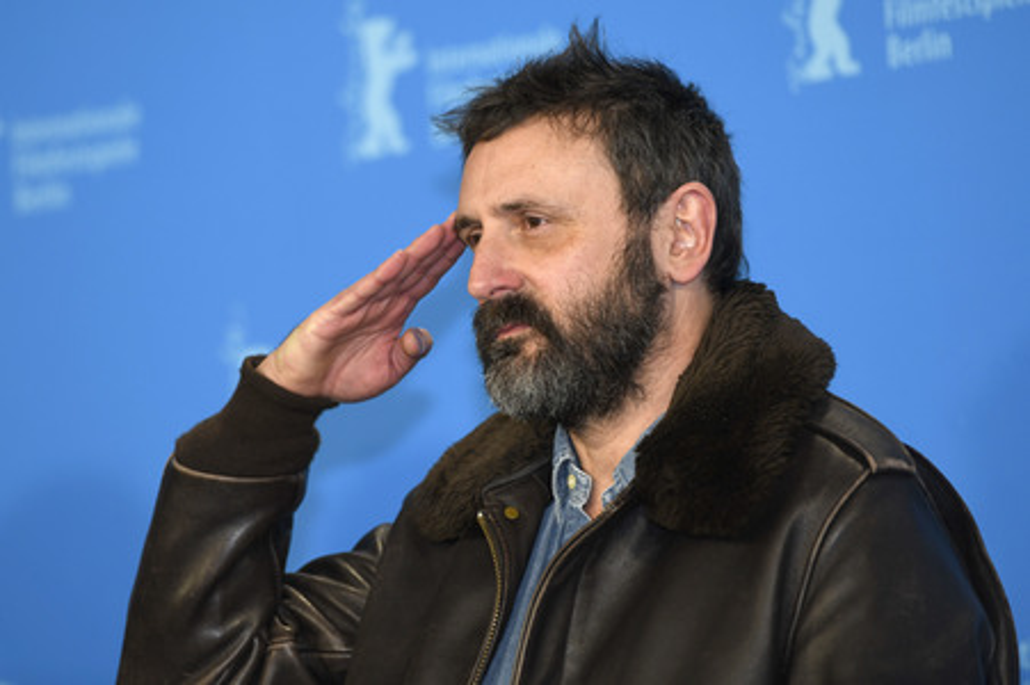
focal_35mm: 200
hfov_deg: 10.3
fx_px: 5718
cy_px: 342
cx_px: 515
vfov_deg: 6.9
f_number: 3.5
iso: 640
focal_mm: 200
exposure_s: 1/320
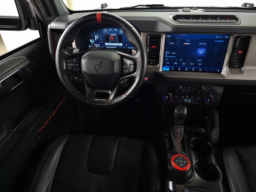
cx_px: 128
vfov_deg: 58.9
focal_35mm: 23
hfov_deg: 73.9
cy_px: 96
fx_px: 170
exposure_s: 1/60
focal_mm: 6.3
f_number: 1.7
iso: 250
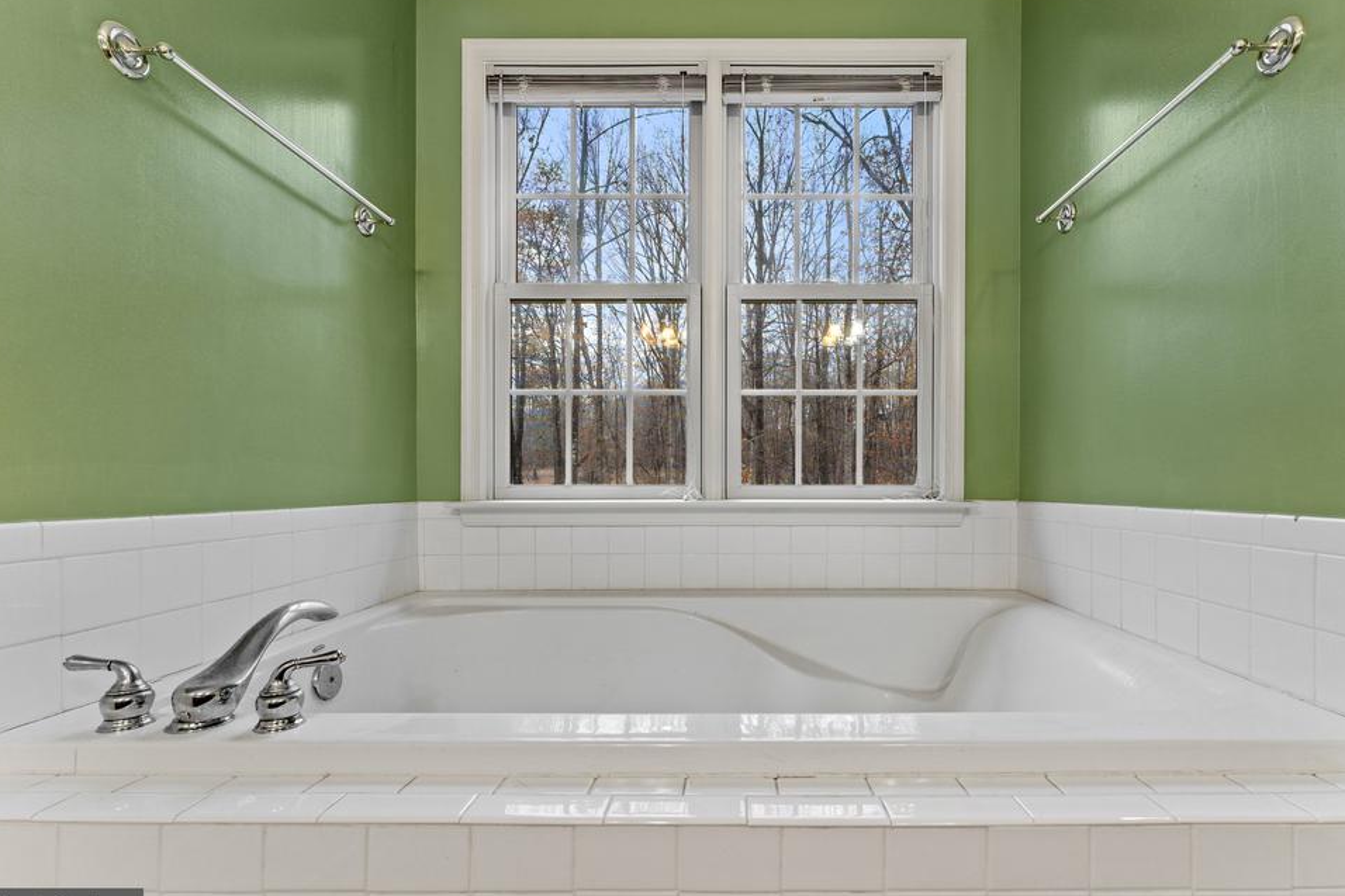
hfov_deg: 100.3
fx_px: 560
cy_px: 459
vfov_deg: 77.3
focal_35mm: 15
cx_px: 708
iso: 640
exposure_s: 1/8
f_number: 8
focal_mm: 14
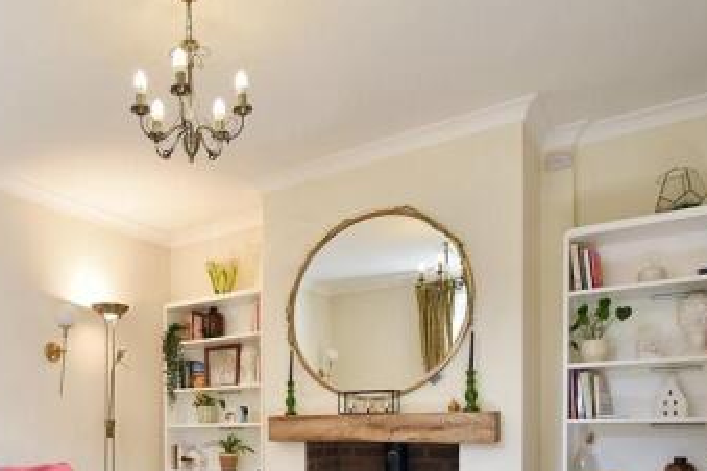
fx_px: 569
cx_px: 187
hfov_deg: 60.6
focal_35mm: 29
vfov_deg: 40.6
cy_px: 445
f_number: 4.5
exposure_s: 1/30
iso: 100
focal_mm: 10
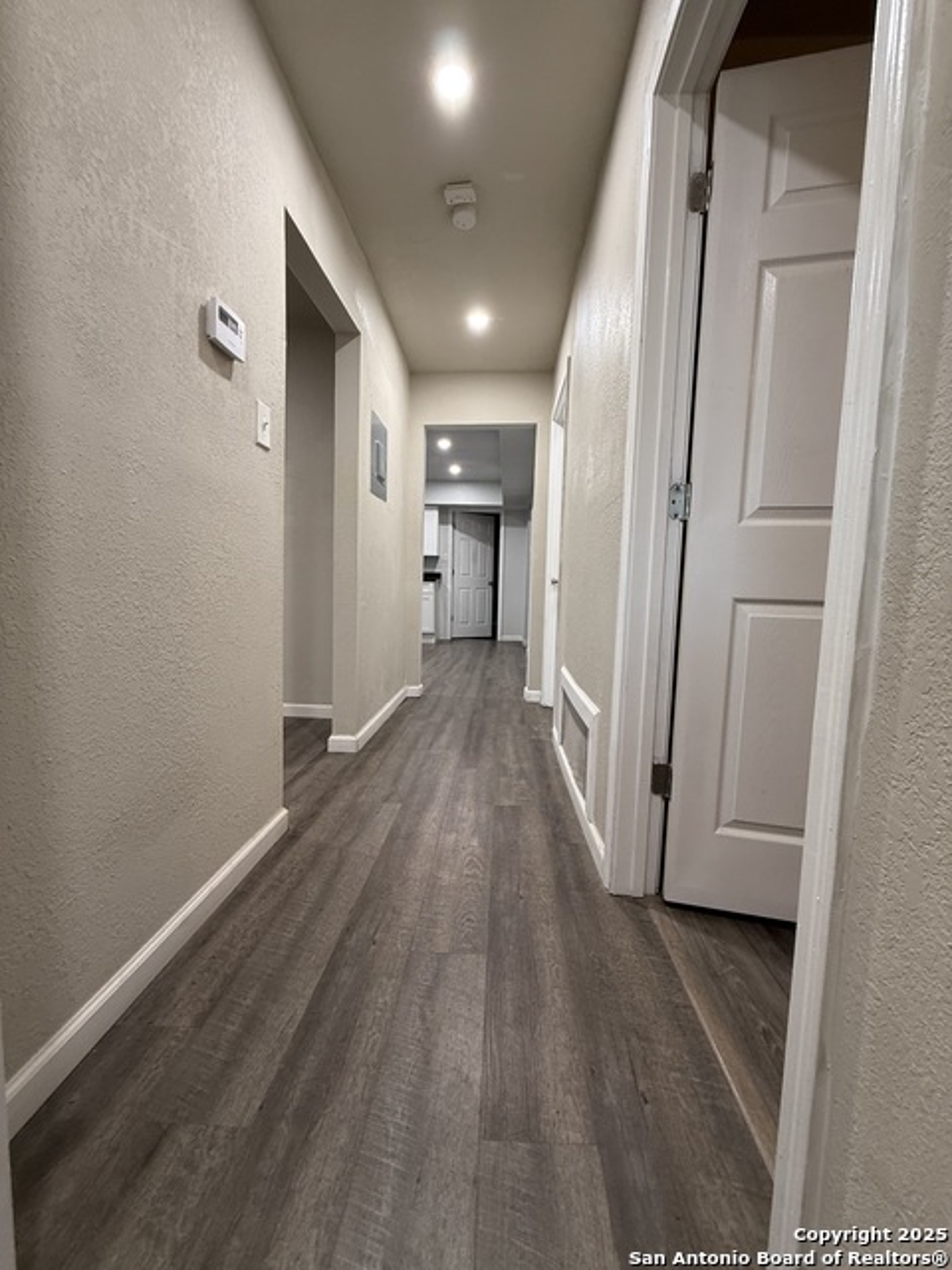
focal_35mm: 14
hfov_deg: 85.7
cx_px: 476
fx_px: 513
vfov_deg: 102.1
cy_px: 635
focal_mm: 2.22
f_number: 2.2
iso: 250
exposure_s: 1/60
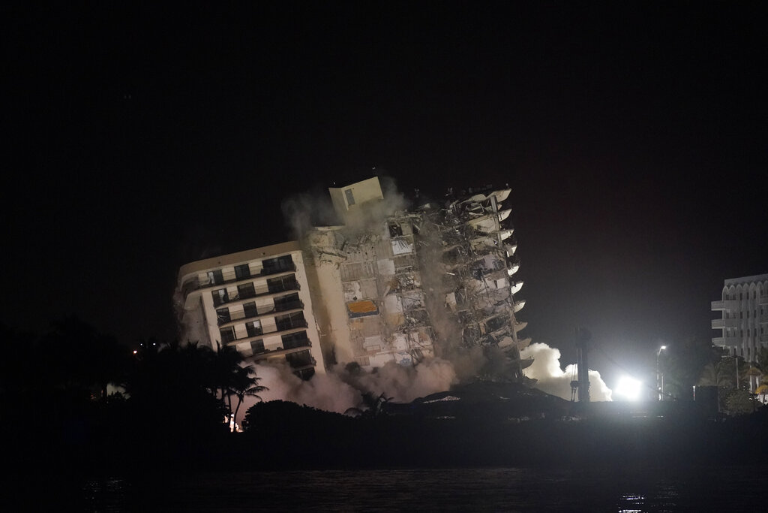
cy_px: 256
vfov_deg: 8.7
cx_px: 384
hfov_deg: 13.0
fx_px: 3371
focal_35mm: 158
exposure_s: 1/500
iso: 10000
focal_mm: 158
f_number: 2.8
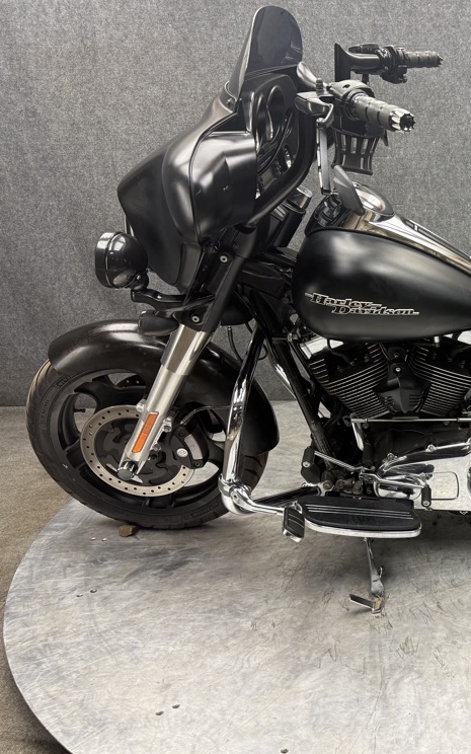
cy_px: 374
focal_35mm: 35
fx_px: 719
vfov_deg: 55.3
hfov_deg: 32.9
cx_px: 485
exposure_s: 1/120
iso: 160
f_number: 1.78
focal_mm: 6.76
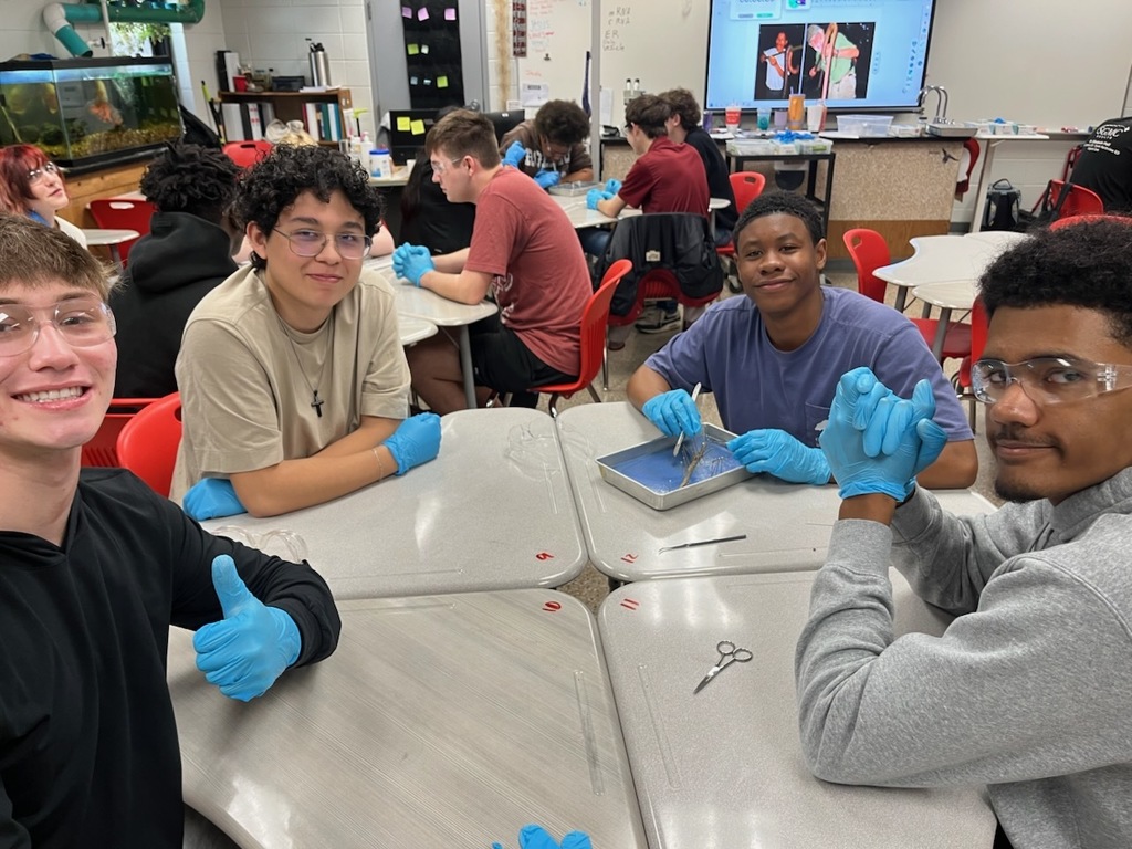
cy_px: 424
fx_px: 850
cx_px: 566
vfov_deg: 53.1
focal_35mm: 26
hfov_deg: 67.3
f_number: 1.6
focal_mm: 5.1
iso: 80
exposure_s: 1/60
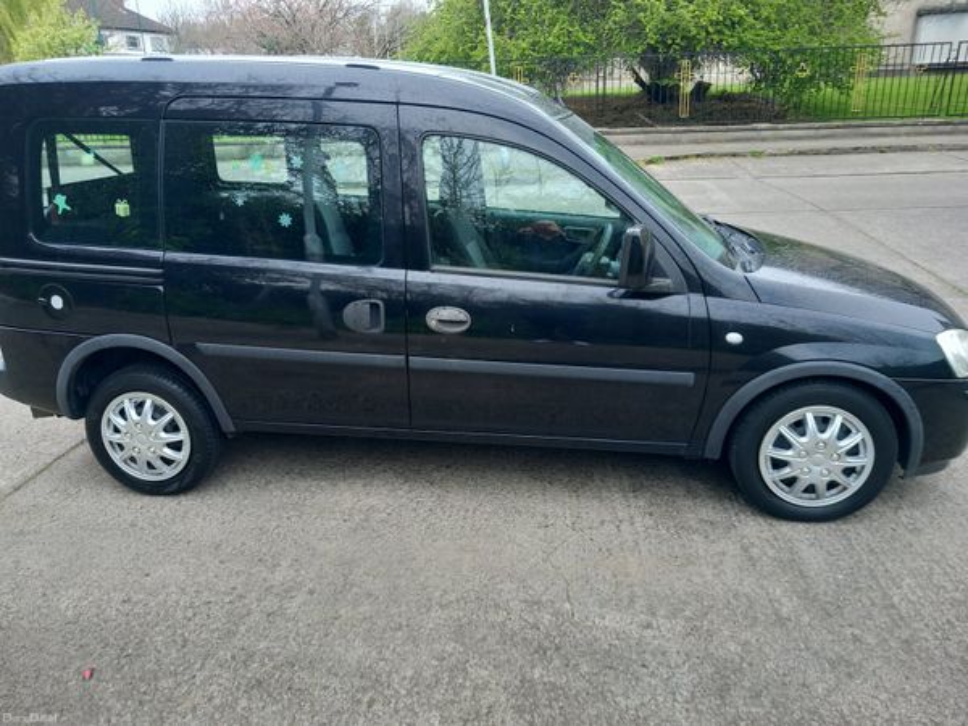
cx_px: 484
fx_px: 755
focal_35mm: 27
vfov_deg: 51.4
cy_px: 363
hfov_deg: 65.3
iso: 32
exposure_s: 1/50
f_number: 1.8
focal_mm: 4
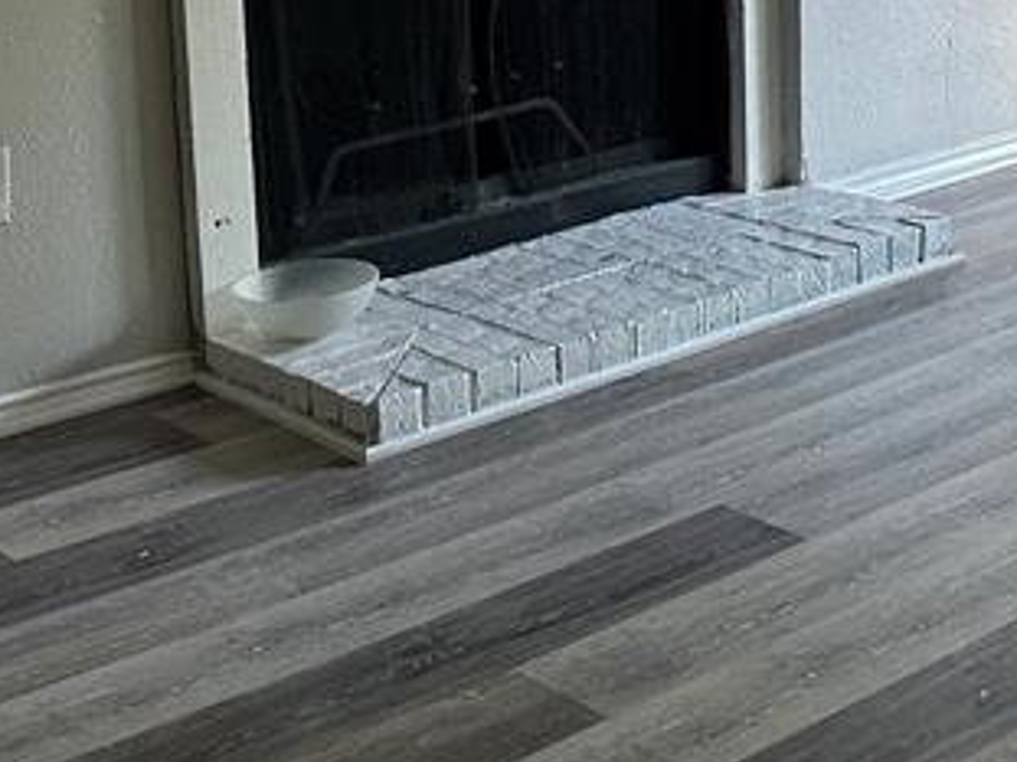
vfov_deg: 18.1
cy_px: -29
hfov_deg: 23.4
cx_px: 1086
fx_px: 2320
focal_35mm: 79
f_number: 1.78
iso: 250
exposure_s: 1/60
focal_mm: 6.86
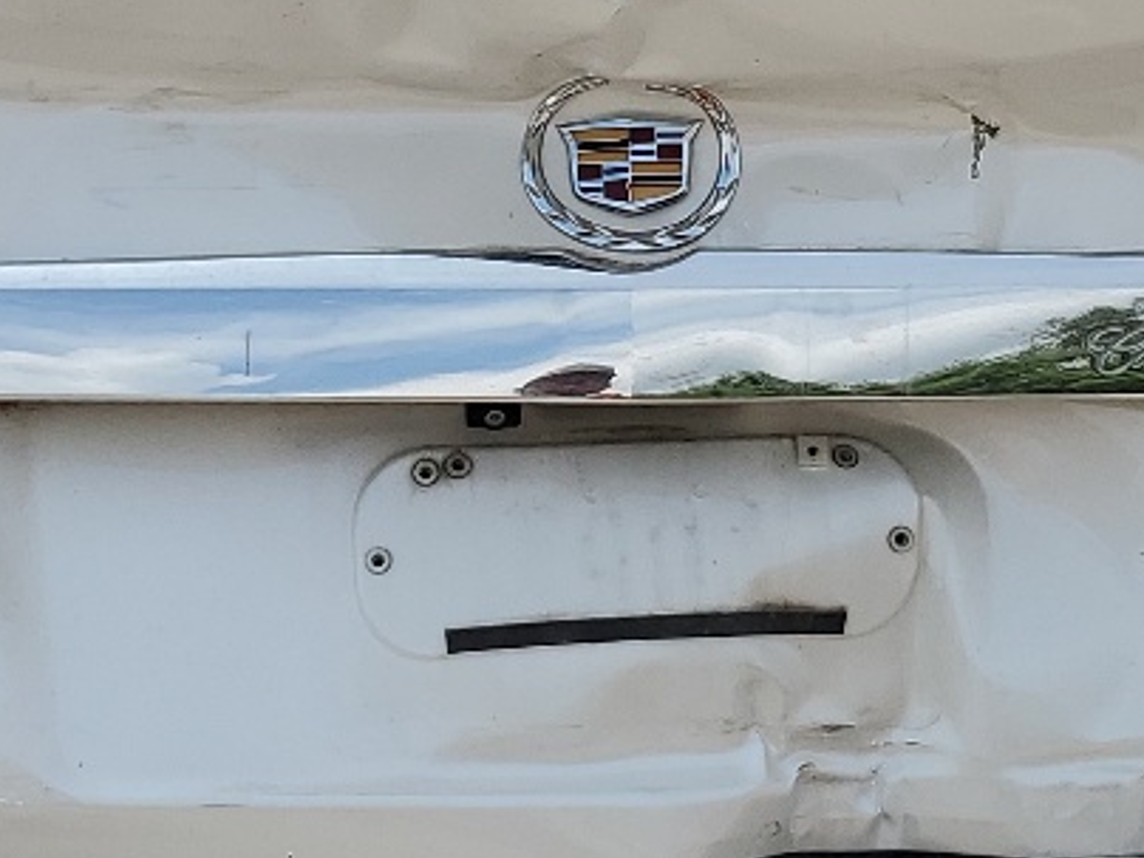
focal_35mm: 103
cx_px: 663
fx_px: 3404
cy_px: 258
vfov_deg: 14.3
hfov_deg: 19.1
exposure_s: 1/5000
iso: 50
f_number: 1.5
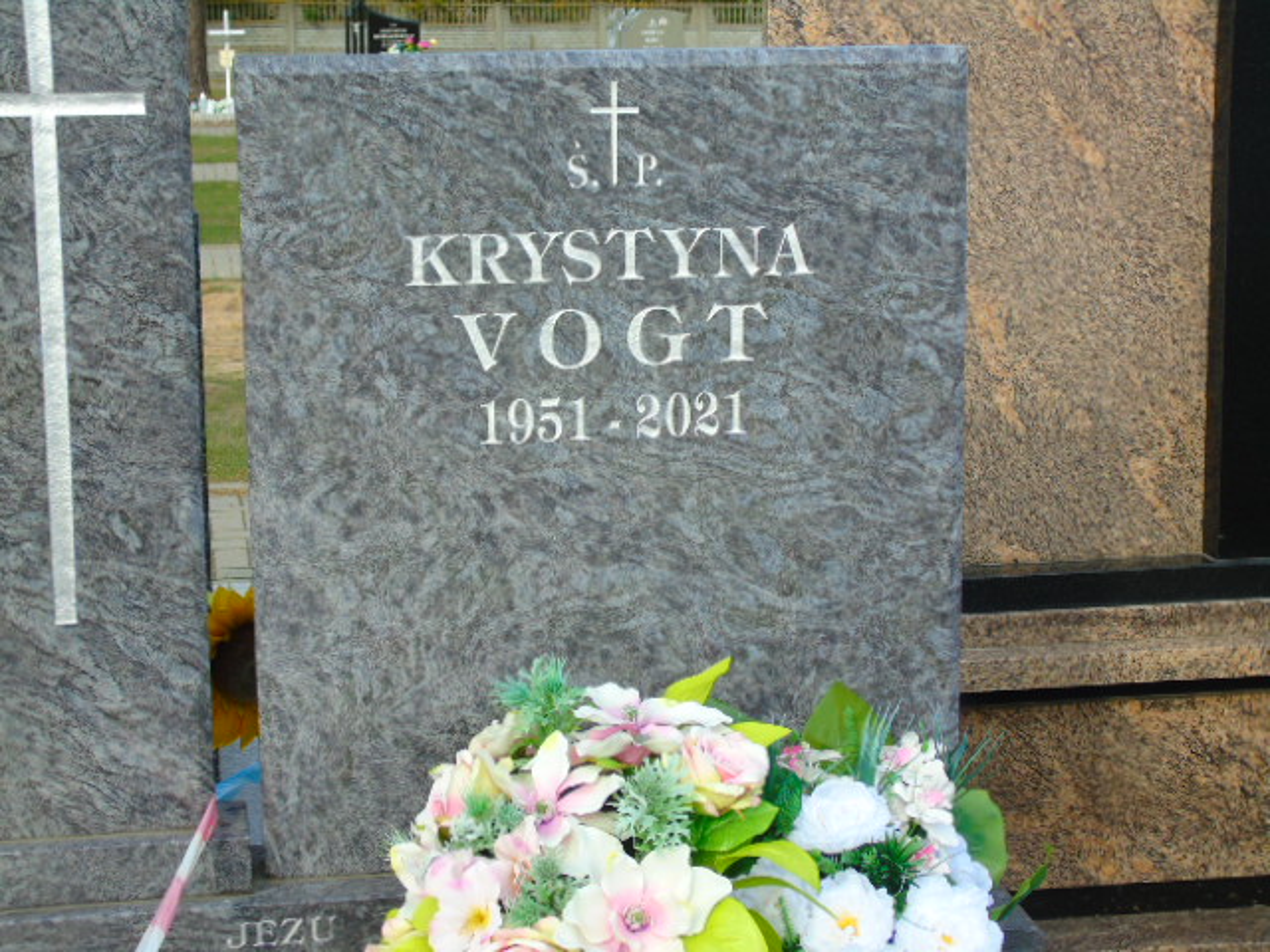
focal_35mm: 71
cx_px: 635
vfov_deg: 20.7
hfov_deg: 27.4
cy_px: 476
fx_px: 2605
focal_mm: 13
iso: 80
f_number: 4.7
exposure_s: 1/160
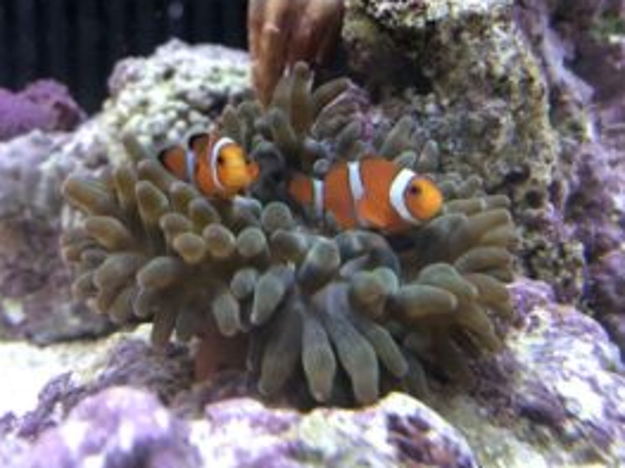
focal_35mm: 40
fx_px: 722
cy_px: 172
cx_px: 286
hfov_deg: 46.8
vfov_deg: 35.7
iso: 64
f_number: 1.8
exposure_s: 1/15
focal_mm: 4
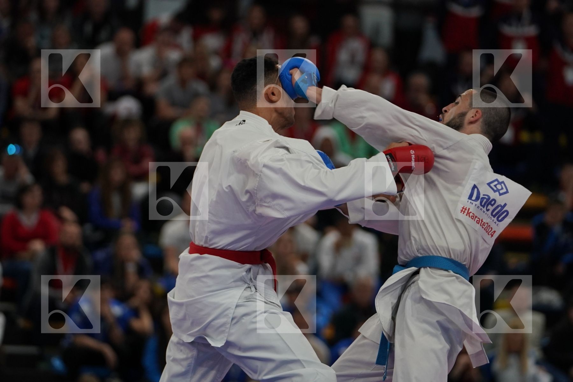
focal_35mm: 237
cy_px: 191
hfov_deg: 8.7
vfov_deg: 5.8
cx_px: 286
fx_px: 3772
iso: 1000
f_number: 2.8
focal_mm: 158
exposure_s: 1/1000
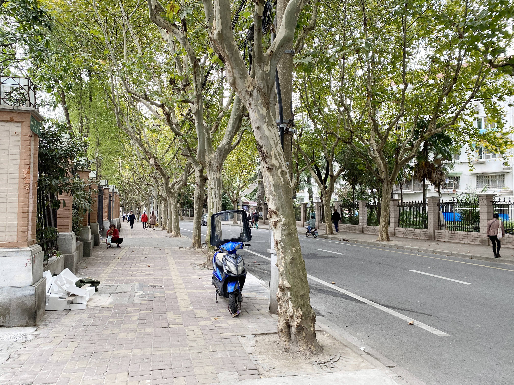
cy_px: 192
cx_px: 257
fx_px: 386
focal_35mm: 26
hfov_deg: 67.3
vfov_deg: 53.1
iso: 125
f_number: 1.8
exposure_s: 1/122
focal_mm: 4.25
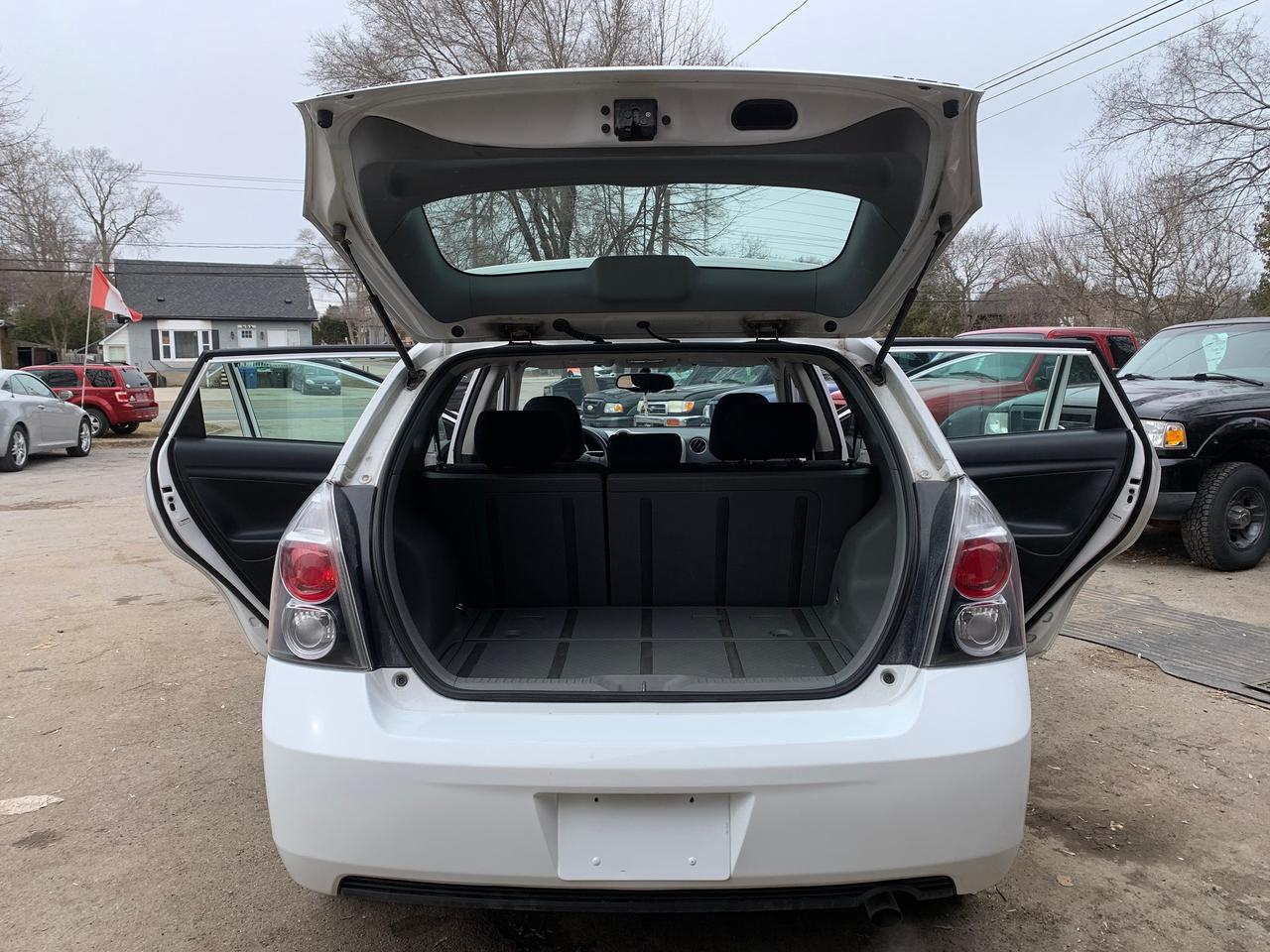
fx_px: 954
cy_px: 476
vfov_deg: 53.1
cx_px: 635
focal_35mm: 26
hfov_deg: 67.3
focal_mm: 4.25
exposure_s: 1/765
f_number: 1.8
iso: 25
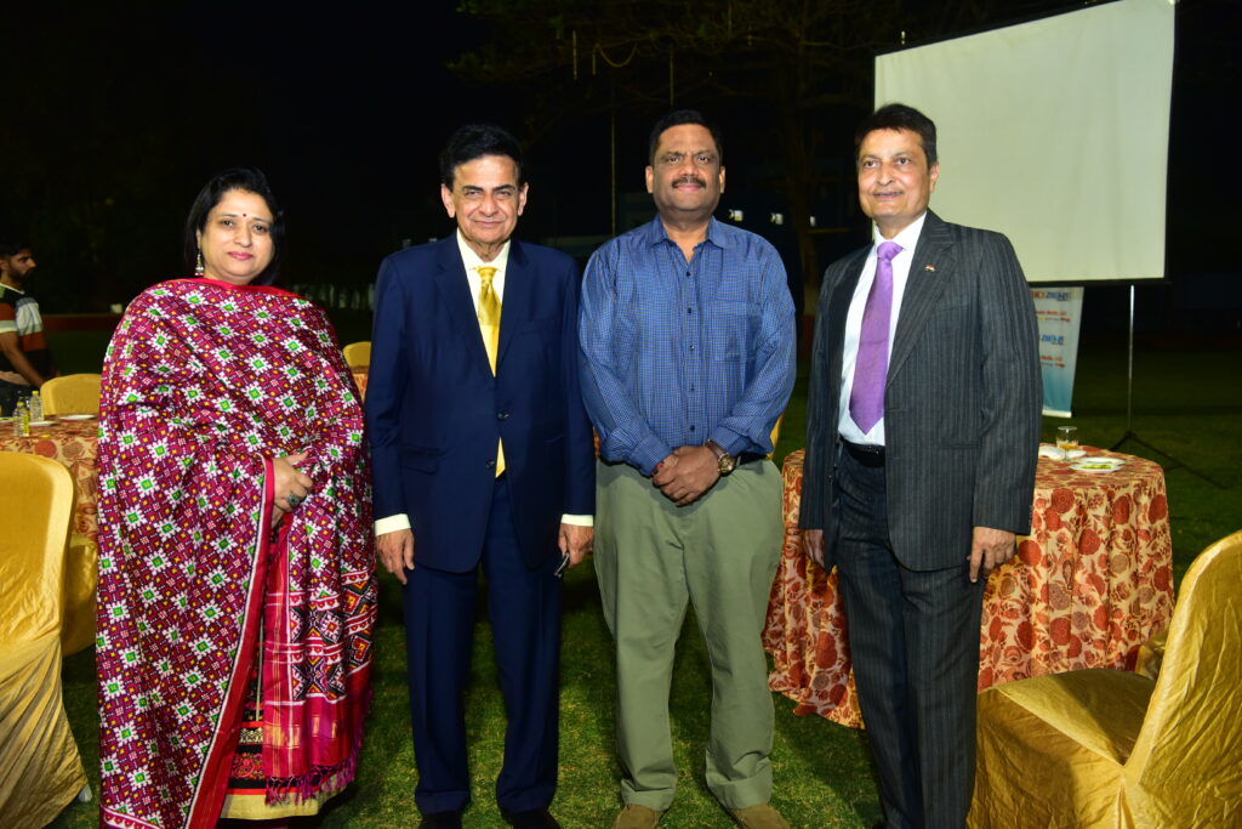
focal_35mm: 34
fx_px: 1173
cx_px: 621
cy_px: 414
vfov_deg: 38.9
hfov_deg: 55.8
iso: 1600
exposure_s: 1/100
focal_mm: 34
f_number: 4
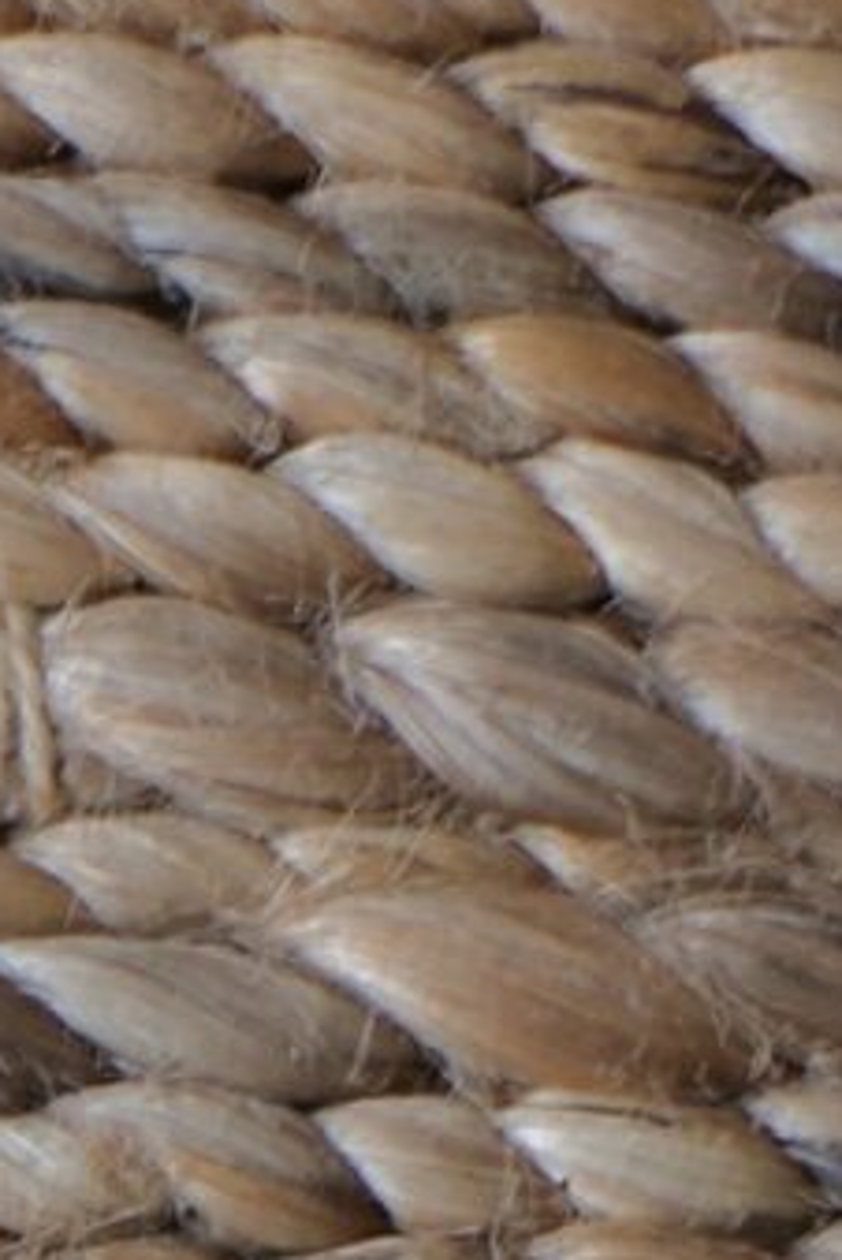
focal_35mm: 401
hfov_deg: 3.3
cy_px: 3970
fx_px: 14039
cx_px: -1980
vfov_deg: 4.9
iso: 250
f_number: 2.8
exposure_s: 1/52
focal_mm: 35
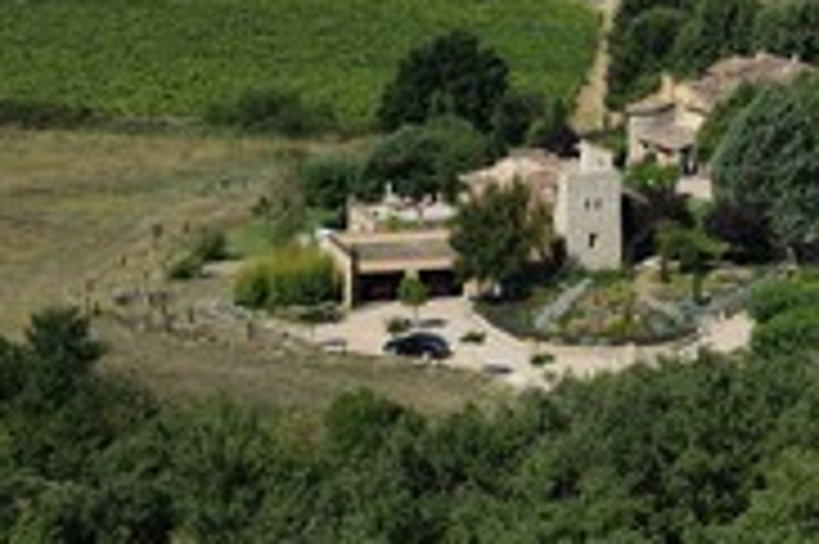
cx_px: 760
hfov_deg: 15.1
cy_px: -22
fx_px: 3046
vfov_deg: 10.1
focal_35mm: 134
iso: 200
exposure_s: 1/160
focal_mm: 58
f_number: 16
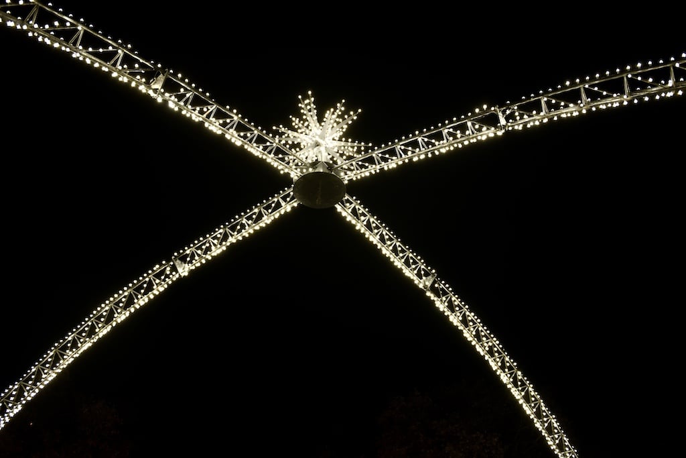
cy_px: 229
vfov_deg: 45.0
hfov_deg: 63.7
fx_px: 553
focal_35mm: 29
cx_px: 343
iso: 560
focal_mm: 29
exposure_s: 1/100
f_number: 2.8
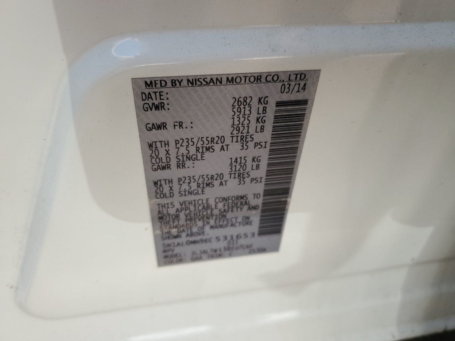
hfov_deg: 67.3
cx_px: 228
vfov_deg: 53.1
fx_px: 342
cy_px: 170
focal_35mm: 26
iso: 50
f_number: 1.5
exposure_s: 1/526
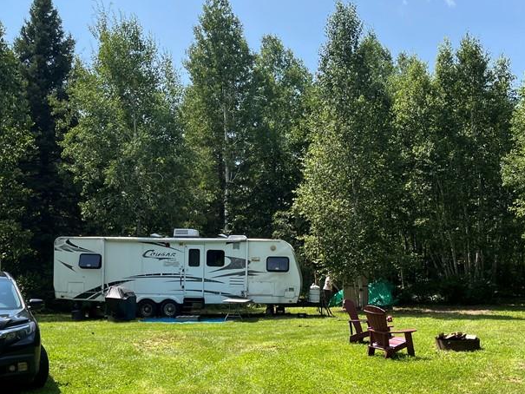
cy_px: 276
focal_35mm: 44
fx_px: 667
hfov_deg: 42.9
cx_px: 263
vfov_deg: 32.5
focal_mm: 5.1
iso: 50
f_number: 1.6
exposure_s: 1/1580
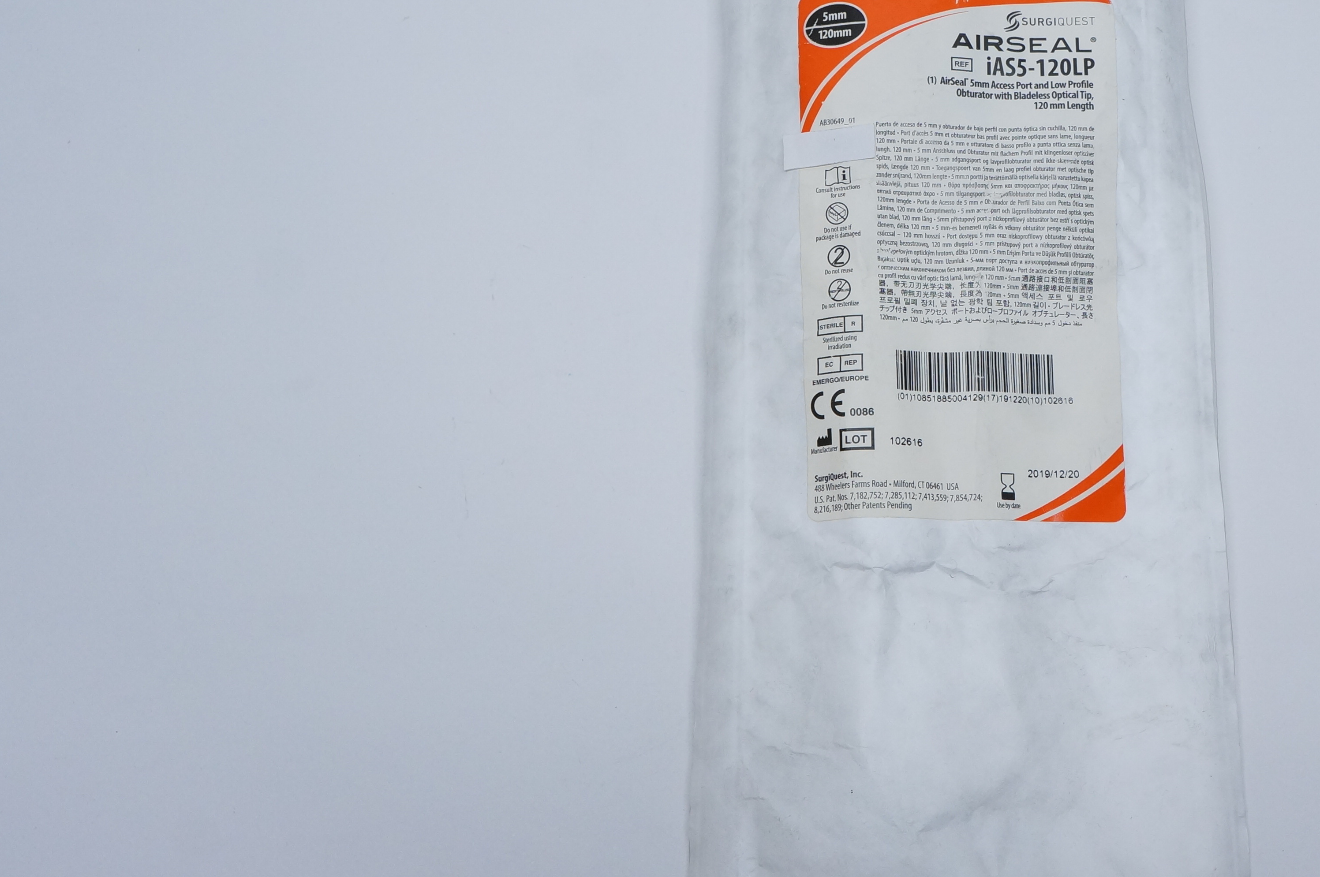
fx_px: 2344
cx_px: 908
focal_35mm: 64
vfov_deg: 21.1
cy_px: 313
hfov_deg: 31.1
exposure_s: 1/100
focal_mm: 26
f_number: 7.1
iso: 800
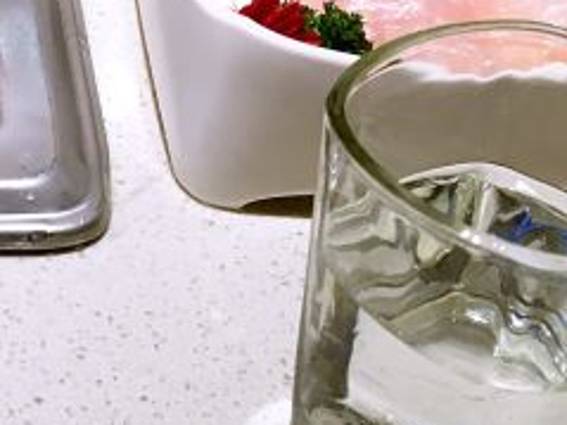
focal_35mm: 85
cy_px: 56
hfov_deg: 20.7
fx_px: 1392
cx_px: -195
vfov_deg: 17.1
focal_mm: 4.15
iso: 40
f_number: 2.2
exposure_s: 1/33
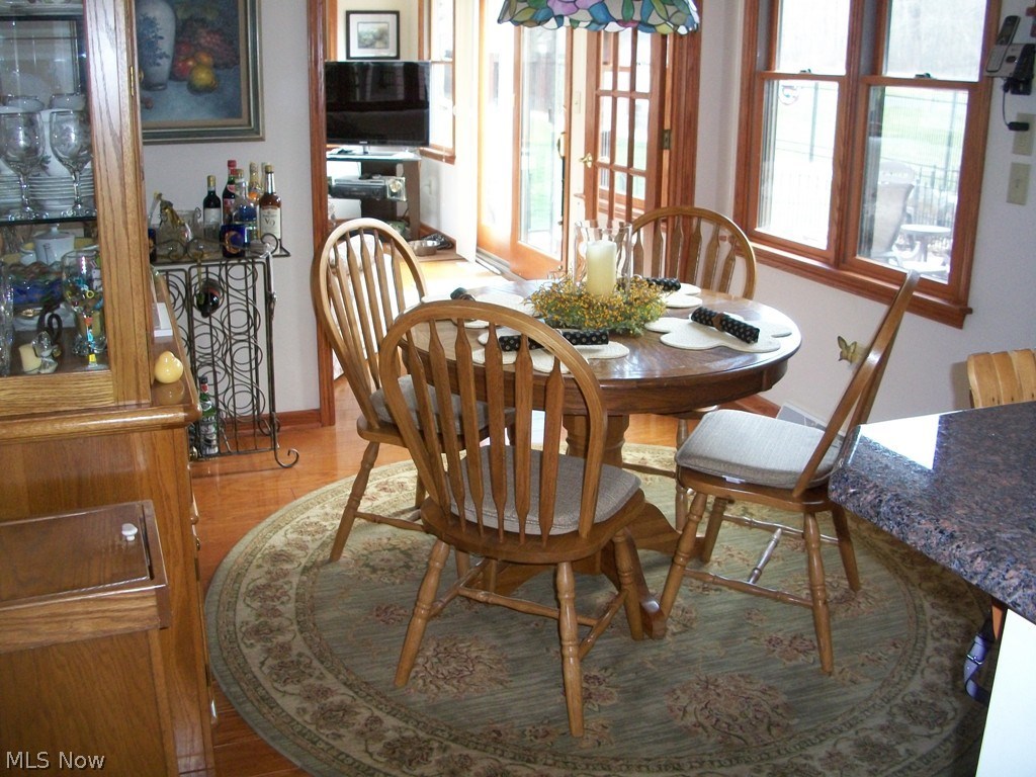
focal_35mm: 35
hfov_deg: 52.6
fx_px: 1047
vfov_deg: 40.7
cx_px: 518
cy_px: 388
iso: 320
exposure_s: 1/60
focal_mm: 6.3
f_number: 3.1
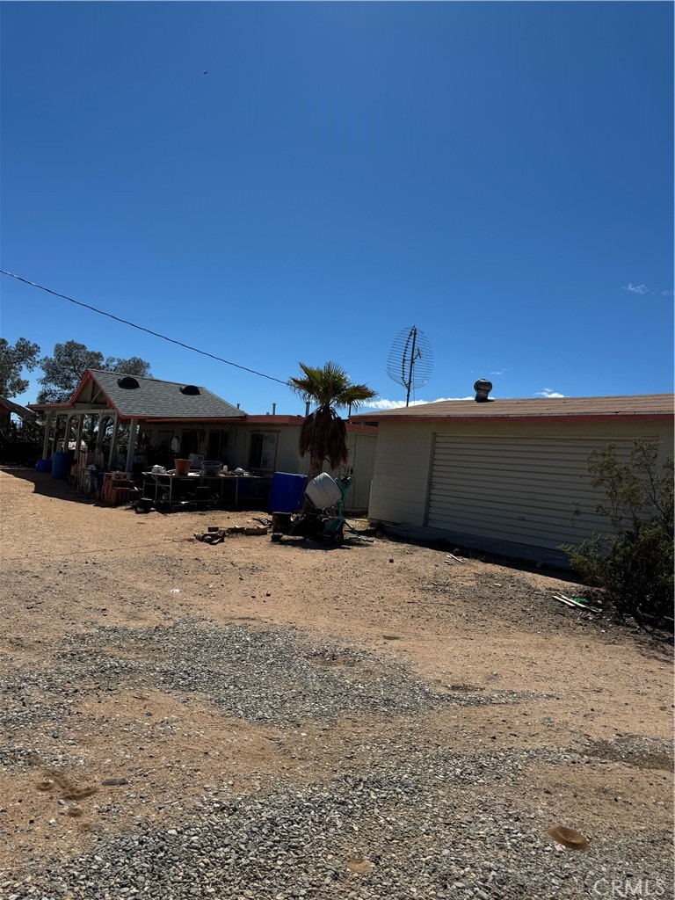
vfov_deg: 71.6
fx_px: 624
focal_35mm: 24
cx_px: 338
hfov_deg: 56.8
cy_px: 450
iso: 80
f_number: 1.78
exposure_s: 1/9009
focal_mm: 6.76
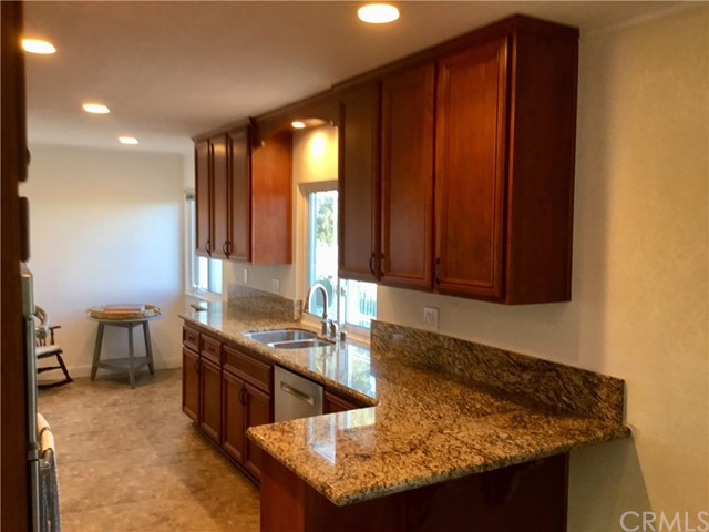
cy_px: 266
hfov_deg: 58.4
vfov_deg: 45.4
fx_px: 635
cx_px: 354
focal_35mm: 31
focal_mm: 3.3
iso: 40
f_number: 2.4
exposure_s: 1/30
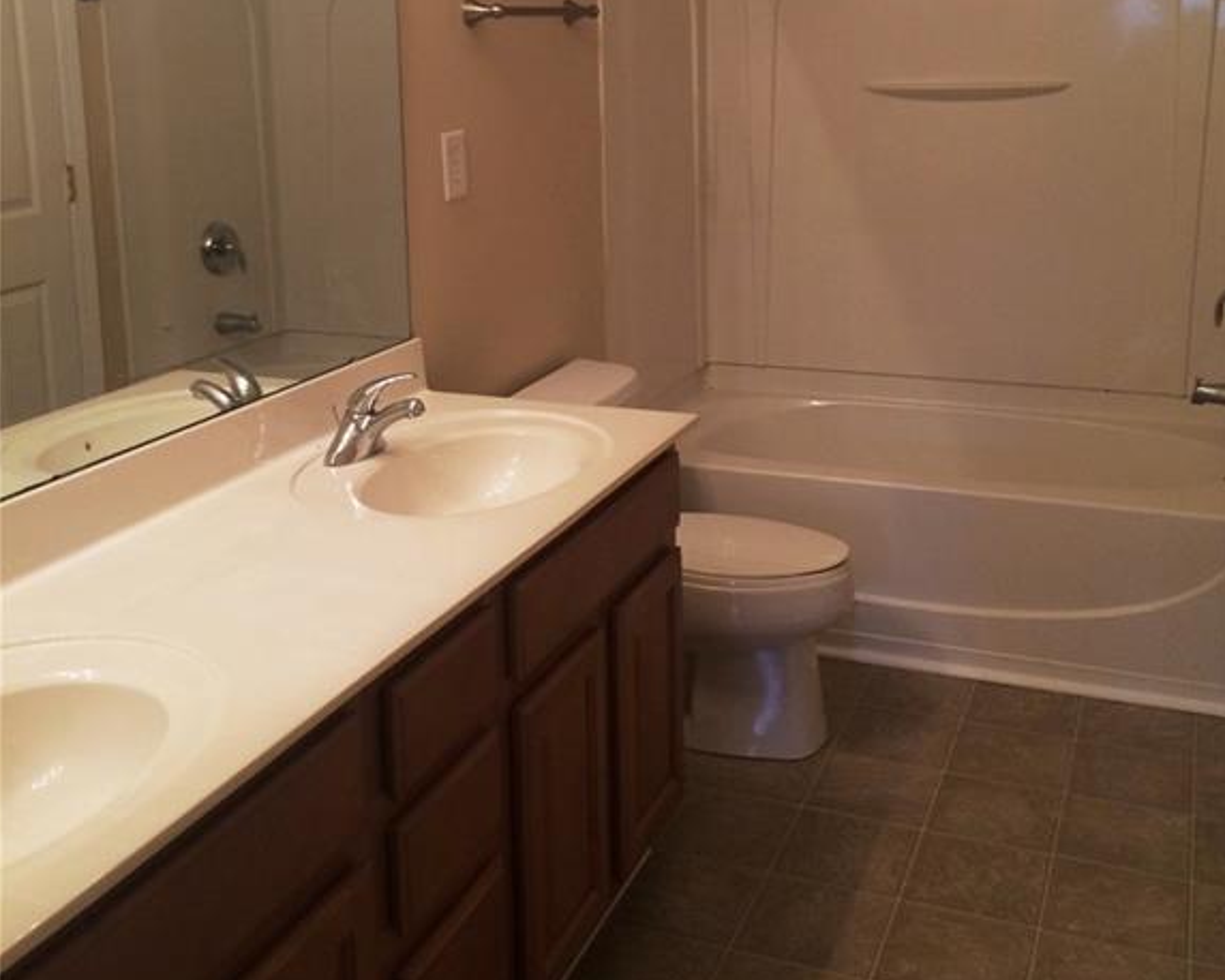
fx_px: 1378
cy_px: 287
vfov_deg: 38.5
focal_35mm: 38
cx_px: 615
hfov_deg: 47.9
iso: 50
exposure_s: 1/30
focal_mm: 4.15
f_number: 2.2
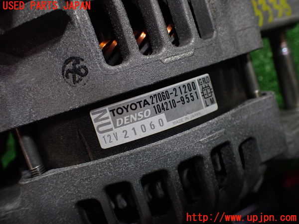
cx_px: 150
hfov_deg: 60.0
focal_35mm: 30
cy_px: 112
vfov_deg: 46.8
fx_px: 259
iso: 400
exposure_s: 1/125
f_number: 2.3
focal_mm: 5.4
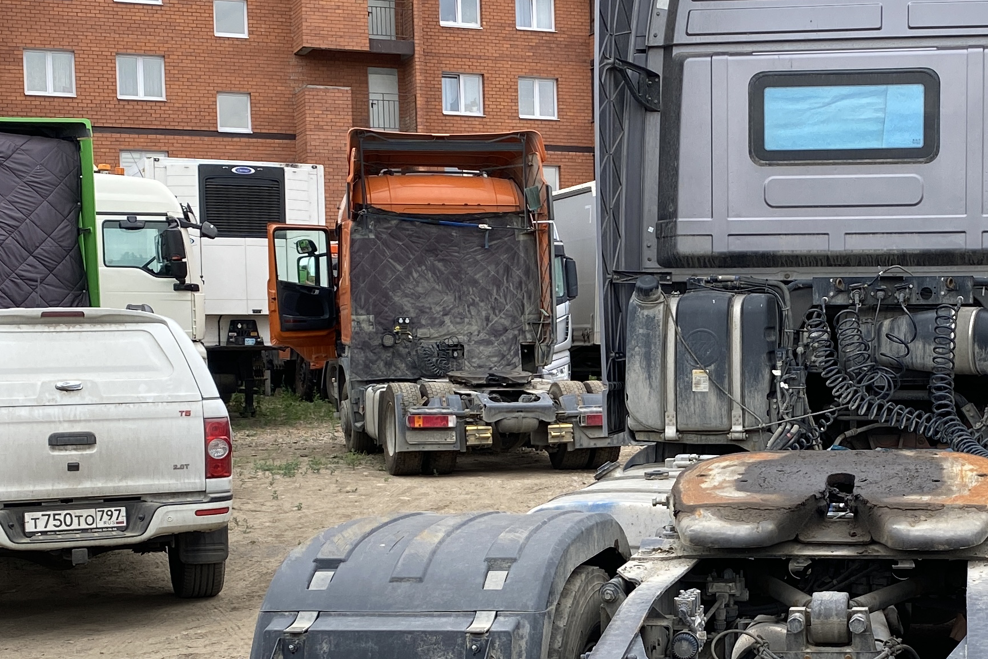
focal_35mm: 63
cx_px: 763
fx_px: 1729
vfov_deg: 21.5
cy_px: 449
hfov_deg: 31.2
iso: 32
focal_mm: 4.25
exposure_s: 1/321
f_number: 1.8
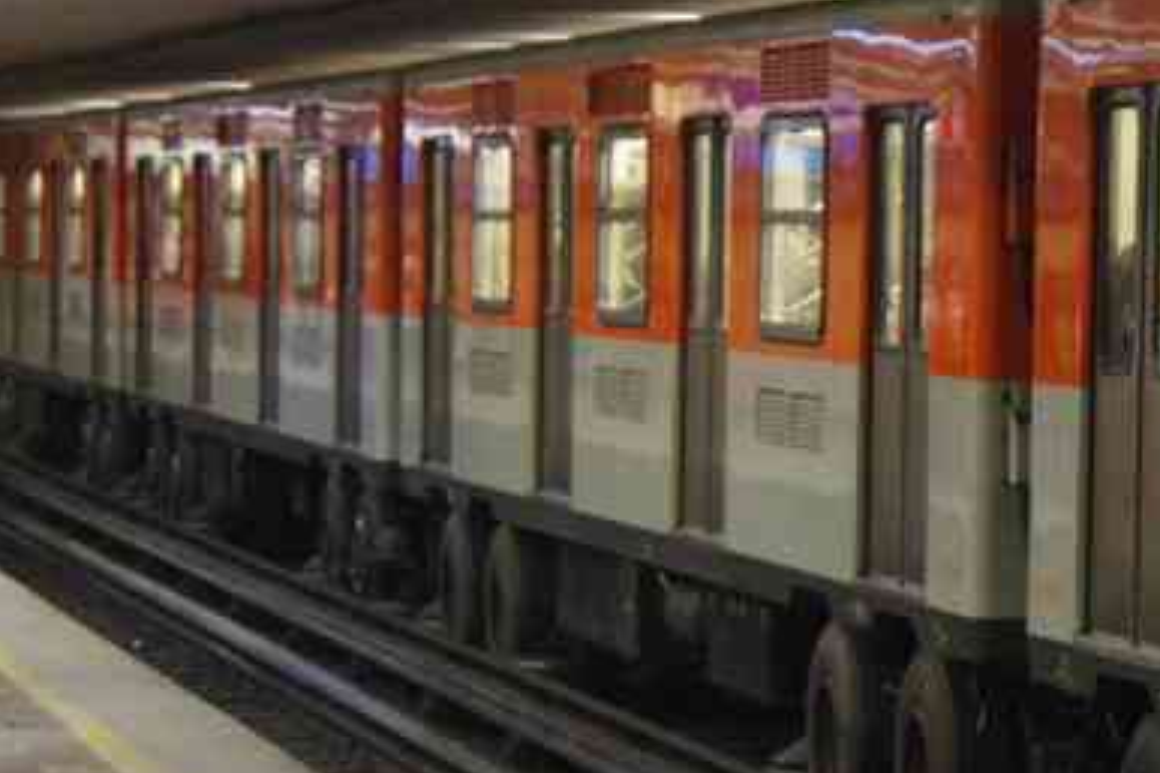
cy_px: 511
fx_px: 6248
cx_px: 1492
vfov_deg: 7.1
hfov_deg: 10.4
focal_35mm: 194
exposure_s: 1/13
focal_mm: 50
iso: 3200
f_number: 4.5
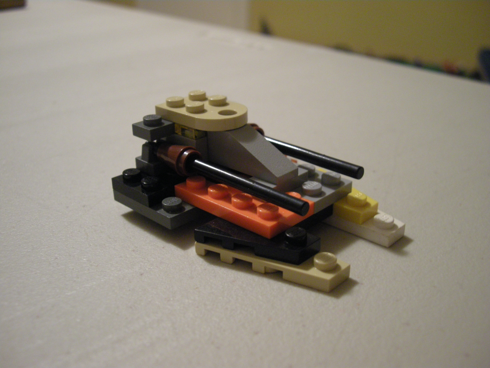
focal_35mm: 37
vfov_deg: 38.7
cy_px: 184
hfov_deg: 50.1
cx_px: 245
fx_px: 524
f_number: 2.8
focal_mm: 7.9
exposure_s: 1/9.6
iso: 400
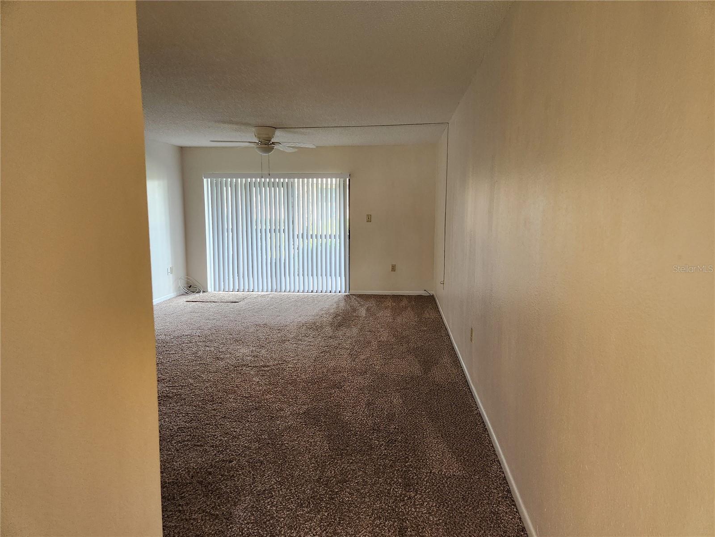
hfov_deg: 73.9
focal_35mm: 23
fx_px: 475
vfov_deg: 58.9
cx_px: 358
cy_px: 268
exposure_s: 1/120
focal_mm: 5.4
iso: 320
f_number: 1.8
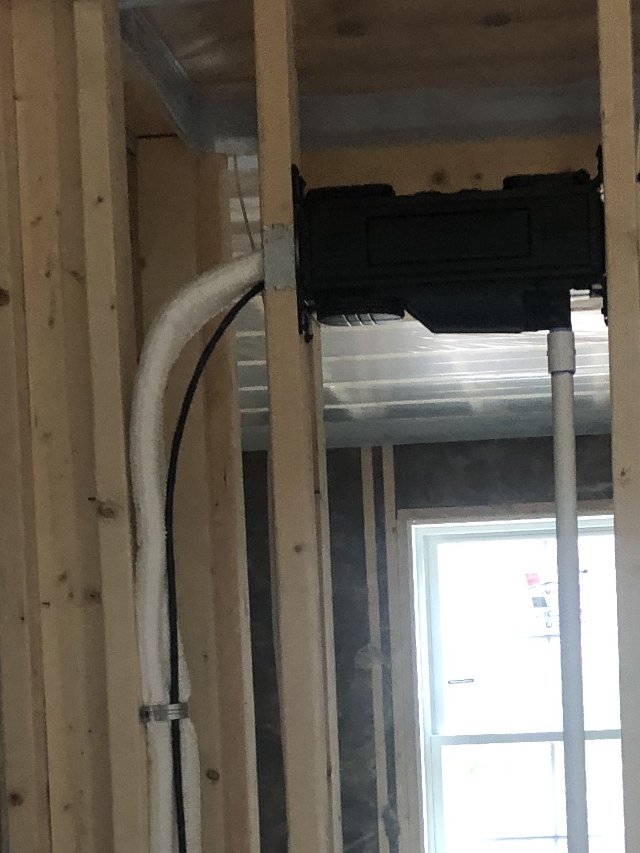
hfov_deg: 20.1
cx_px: 447
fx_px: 1800
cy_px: 780
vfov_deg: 25.8
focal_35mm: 73
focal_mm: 3.99
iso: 100
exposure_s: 1/11
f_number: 1.8
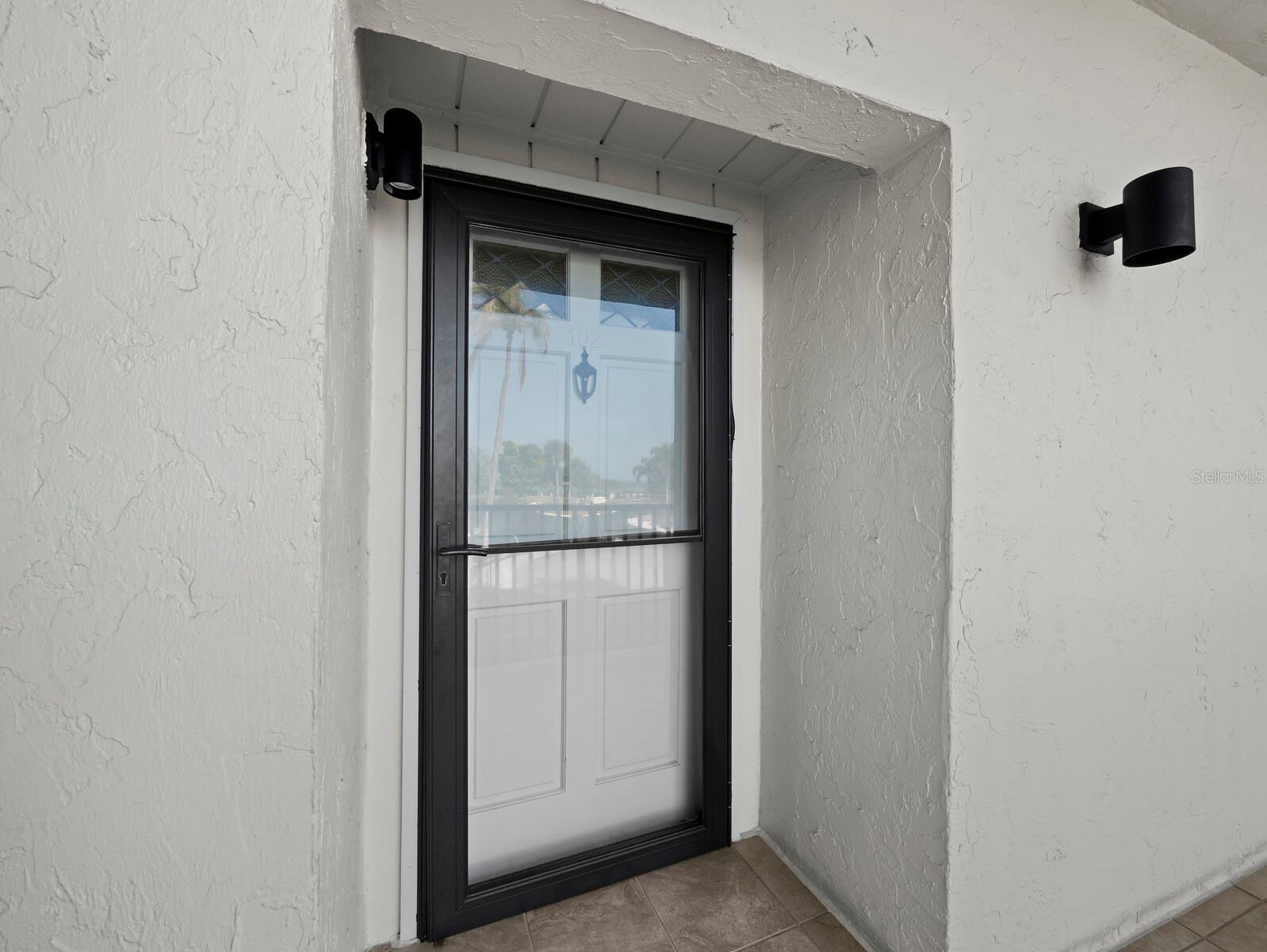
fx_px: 513
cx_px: 634
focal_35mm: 14
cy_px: 476
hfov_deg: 102.0
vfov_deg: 85.7
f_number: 11
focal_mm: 7
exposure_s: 1/25
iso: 320
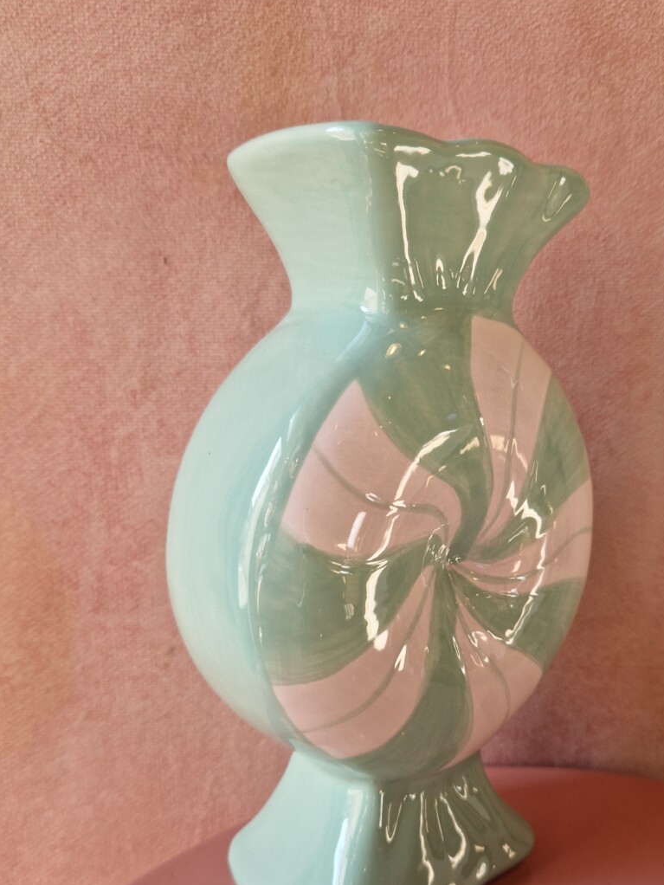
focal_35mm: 30
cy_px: 538
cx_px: 403
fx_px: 767
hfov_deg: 46.5
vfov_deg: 59.4
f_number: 1.8
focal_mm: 5.4
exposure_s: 1/324
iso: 50
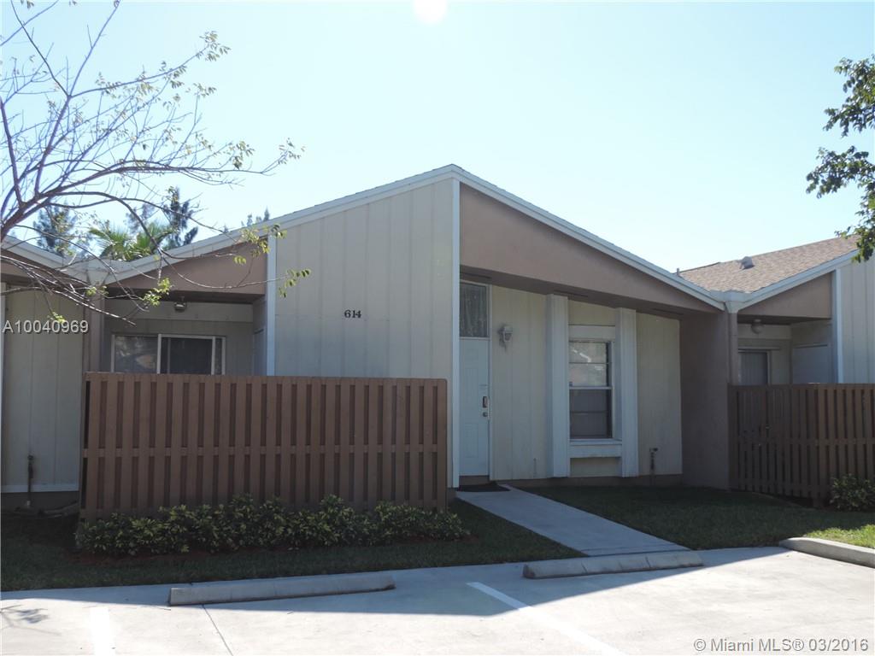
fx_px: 1011
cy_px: 328
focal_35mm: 40
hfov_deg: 46.8
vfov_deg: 36.0
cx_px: 438
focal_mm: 7.1
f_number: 3.3
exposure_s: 1/500
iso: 80
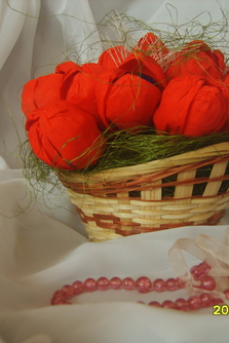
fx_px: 467
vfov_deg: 40.3
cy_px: 173
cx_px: 141
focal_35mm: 49
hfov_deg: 27.5
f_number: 2.8
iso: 50
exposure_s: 1/60
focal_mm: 7.4
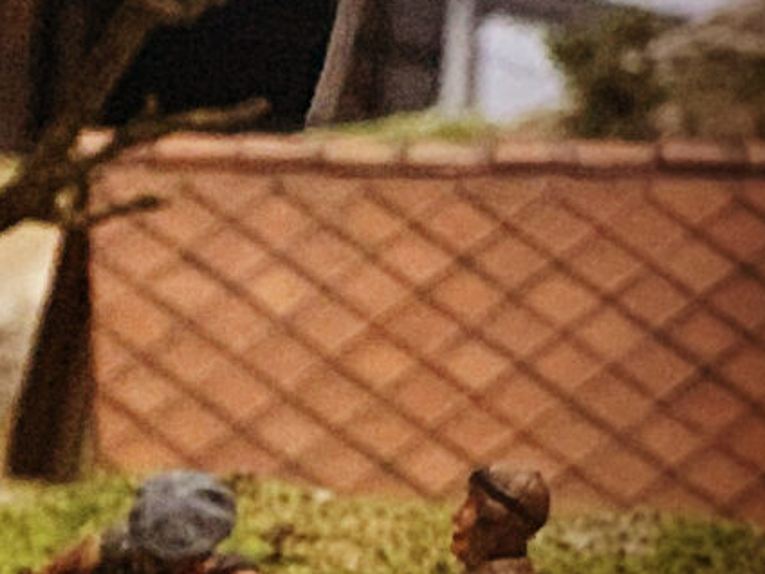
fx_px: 6939
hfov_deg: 5.9
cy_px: 1345
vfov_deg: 4.6
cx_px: -1521
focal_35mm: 314
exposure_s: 1/50
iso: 200
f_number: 2.4
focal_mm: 6
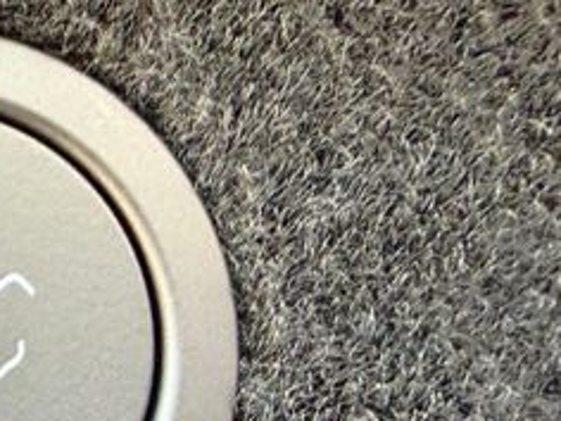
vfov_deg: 22.5
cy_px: 266
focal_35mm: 65
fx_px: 1053
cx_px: -64
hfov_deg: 27.2
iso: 400
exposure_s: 1/98
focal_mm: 2.22
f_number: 2.2
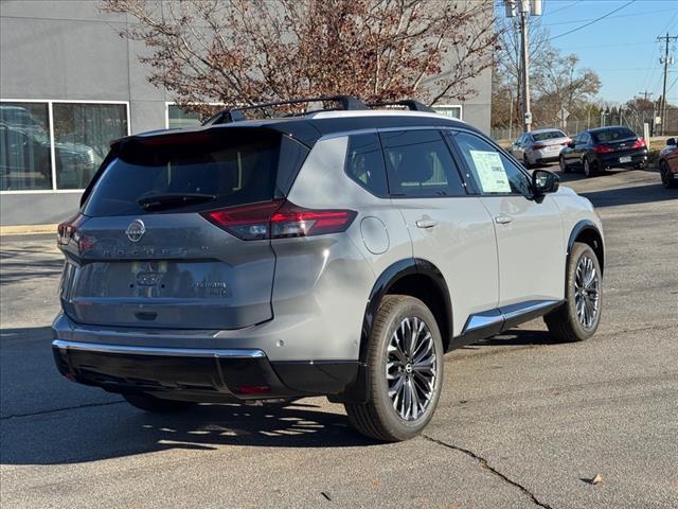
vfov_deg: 30.3
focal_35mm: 48
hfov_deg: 39.7
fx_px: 940
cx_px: 339
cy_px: 254
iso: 64
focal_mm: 6.76
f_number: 1.78
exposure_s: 1/2110
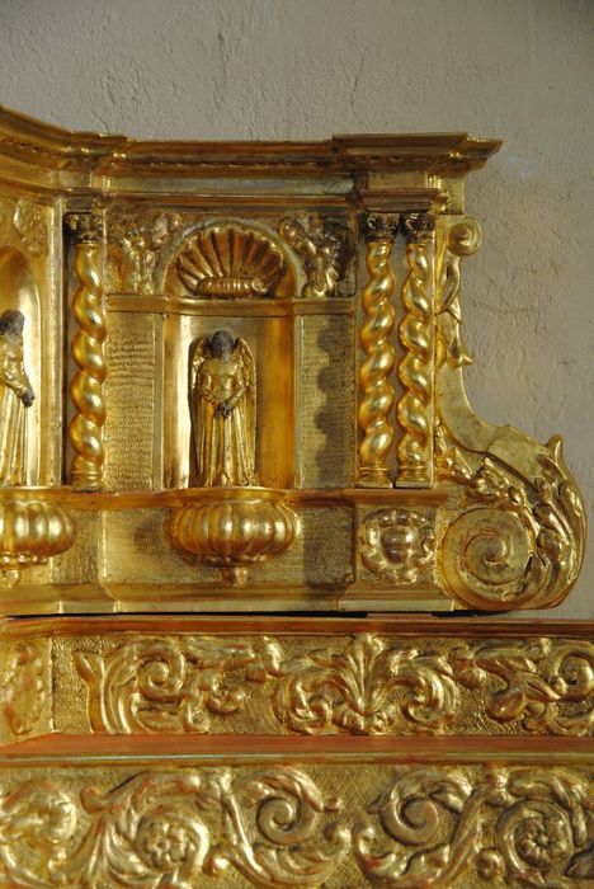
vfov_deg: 19.4
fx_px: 2593
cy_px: 444
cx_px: 297
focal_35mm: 105
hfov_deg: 13.1
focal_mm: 70
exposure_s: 1/5
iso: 400
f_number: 5.6
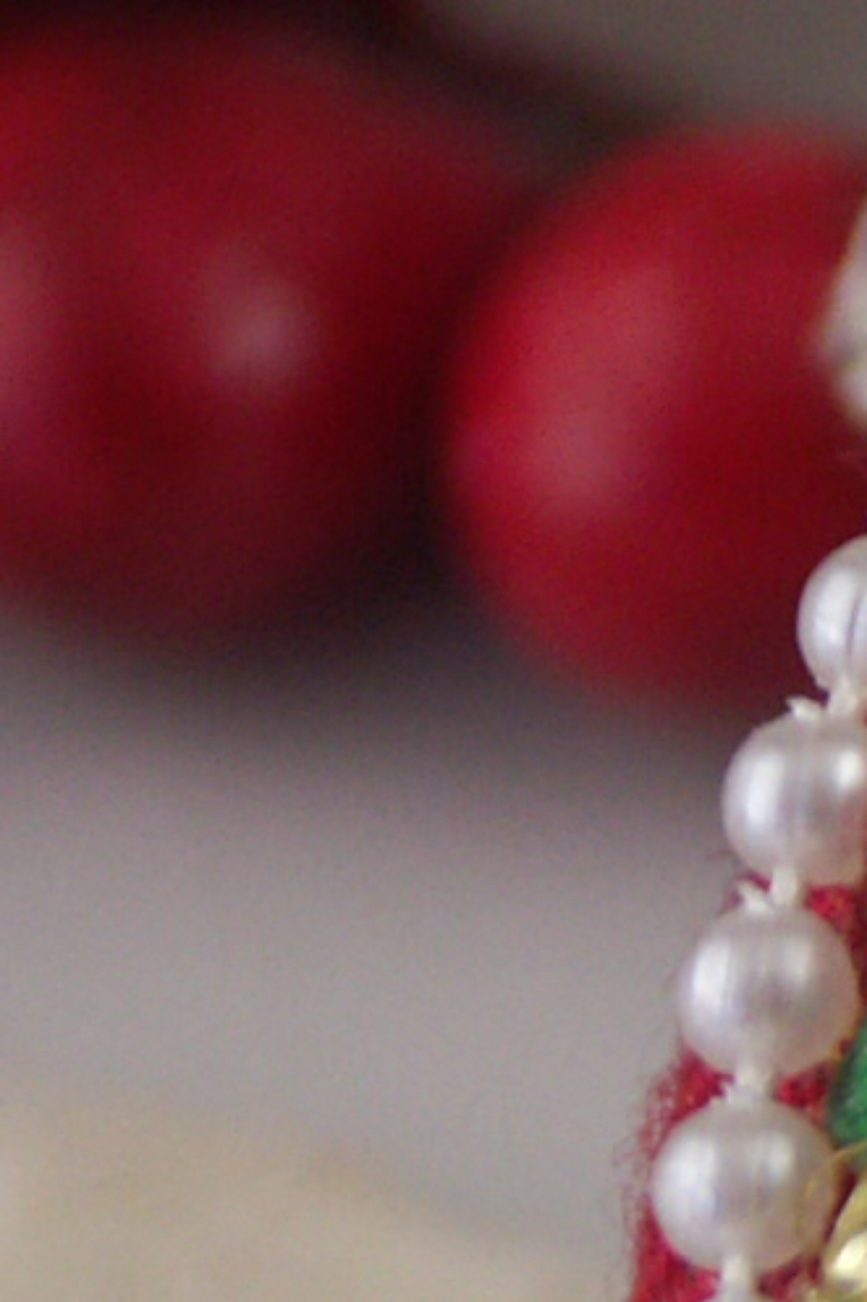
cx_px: 2363
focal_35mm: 867
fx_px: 31340
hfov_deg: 1.6
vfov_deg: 2.4
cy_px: 1857
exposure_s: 1/80
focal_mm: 50.8
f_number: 3.5
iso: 100
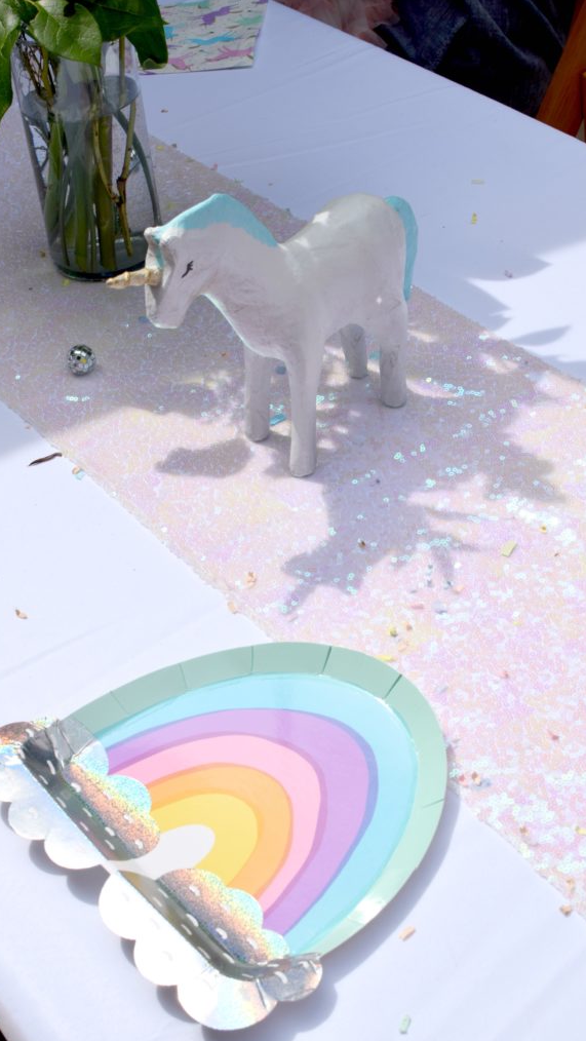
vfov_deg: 37.5
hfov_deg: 21.6
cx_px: 289
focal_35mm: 56
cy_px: 524
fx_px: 1533
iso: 100
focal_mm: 35
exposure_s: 1/160
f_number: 13
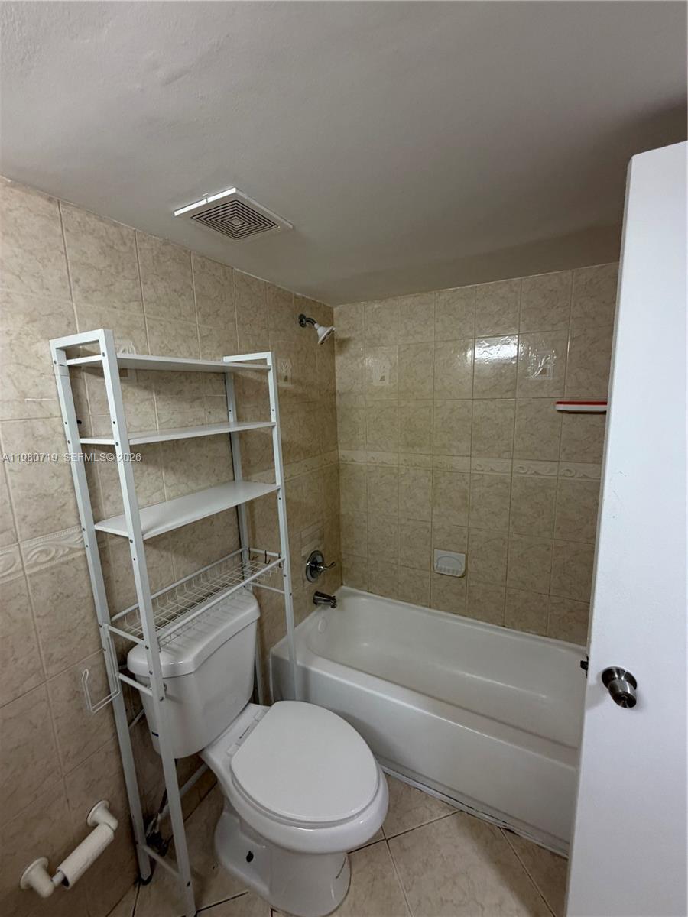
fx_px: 371
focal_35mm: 14
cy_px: 458
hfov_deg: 85.7
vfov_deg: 102.1
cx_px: 344
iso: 200
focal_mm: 2.22
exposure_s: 1/120
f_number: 2.2
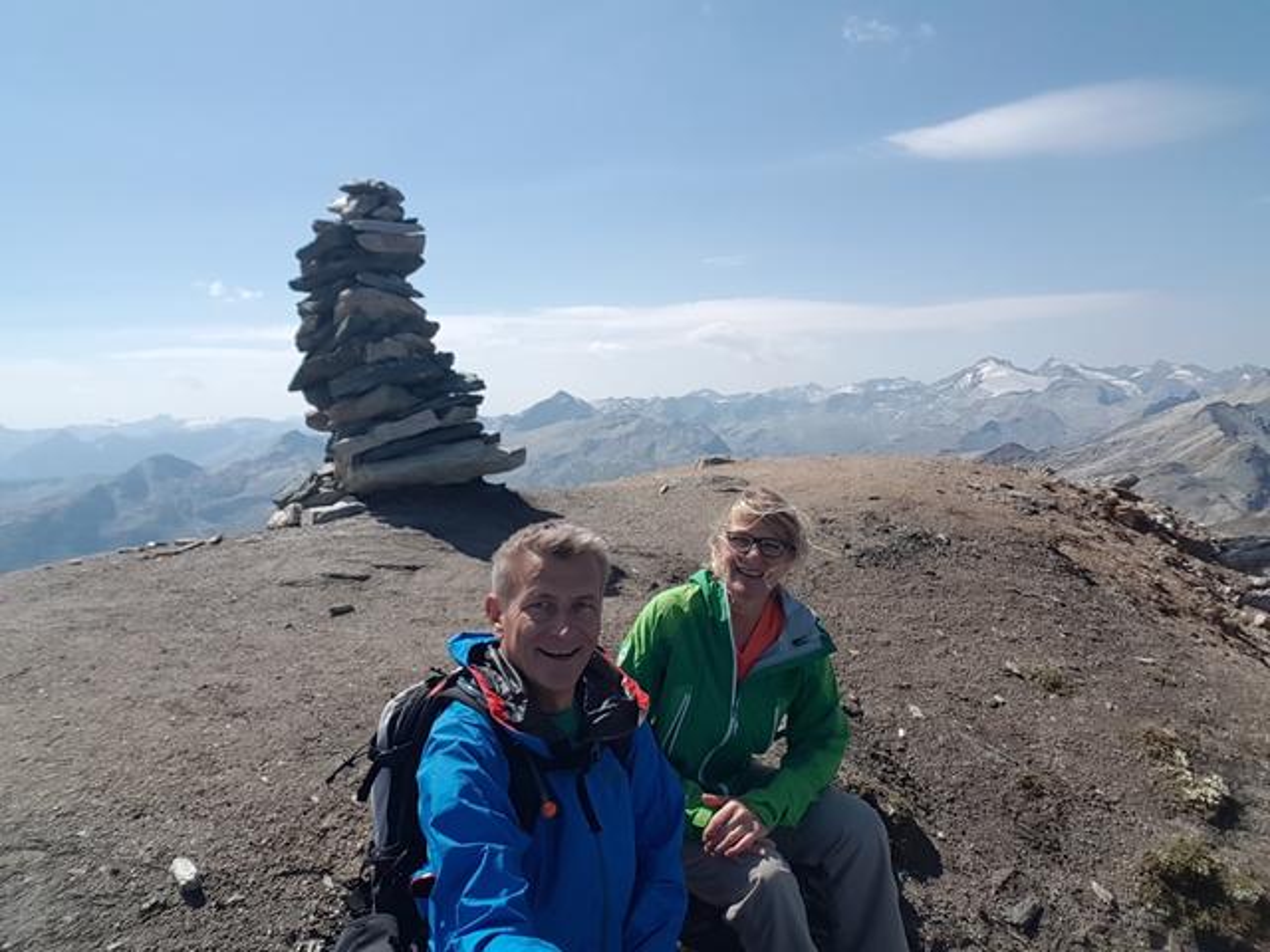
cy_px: 476
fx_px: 770
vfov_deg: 63.4
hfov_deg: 79.0
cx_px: 635
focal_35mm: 21
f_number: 1.7
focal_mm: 2.1
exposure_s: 1/2784
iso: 50
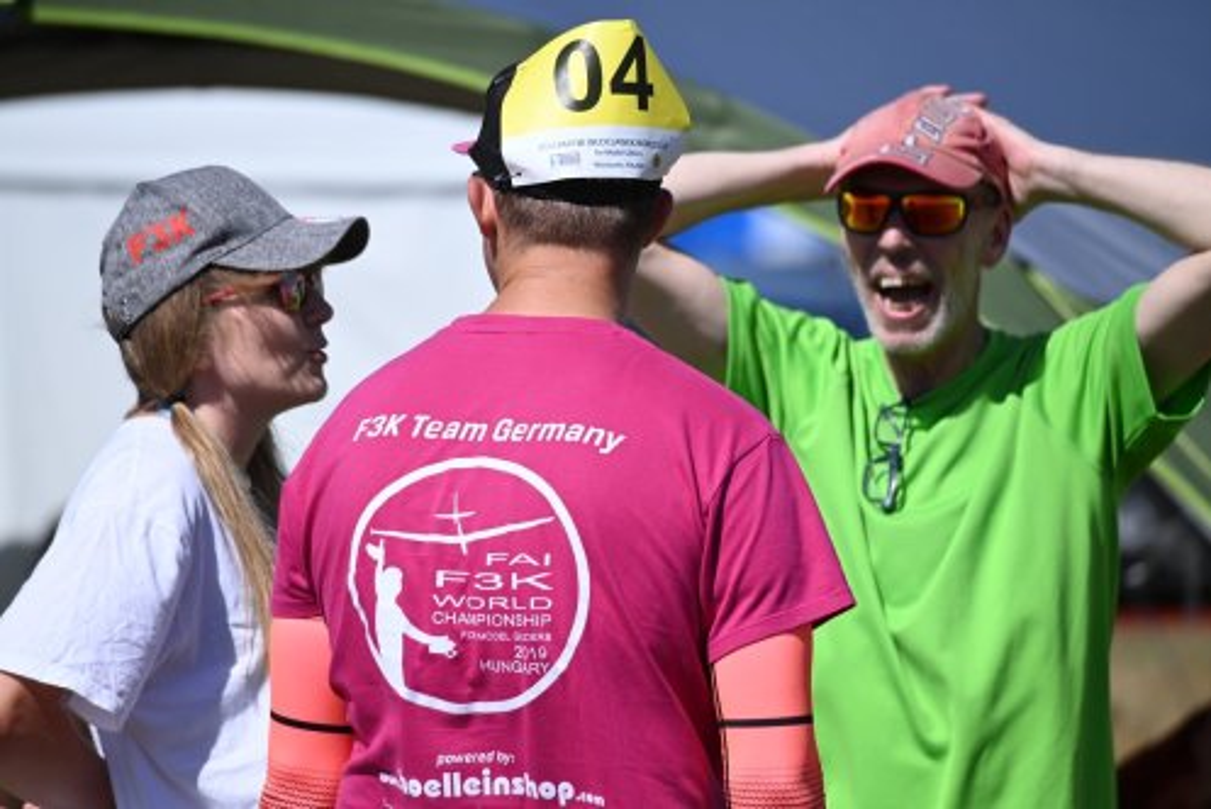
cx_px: 606
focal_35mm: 400
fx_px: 13463
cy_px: 404
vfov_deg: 3.4
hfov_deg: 5.2
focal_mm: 400
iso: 640
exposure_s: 1/4000
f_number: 8
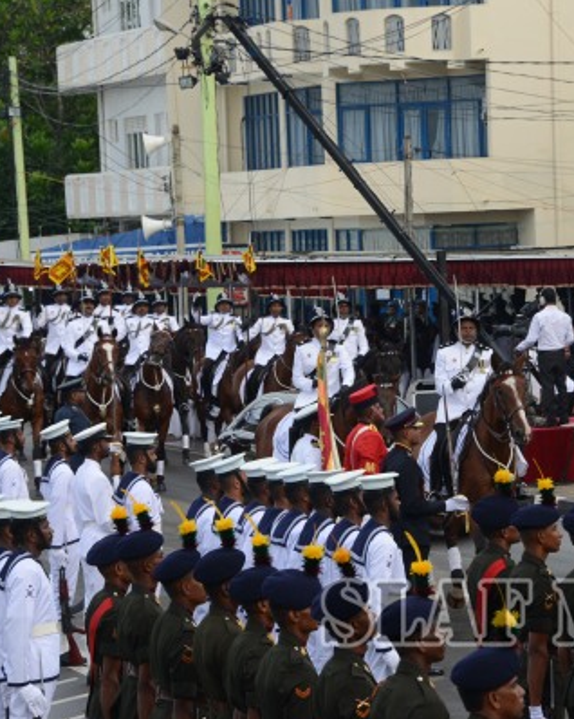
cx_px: 371
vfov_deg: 9.4
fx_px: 4357
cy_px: 360
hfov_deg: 7.5
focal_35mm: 205
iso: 400
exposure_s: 1/160
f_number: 14
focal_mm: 145
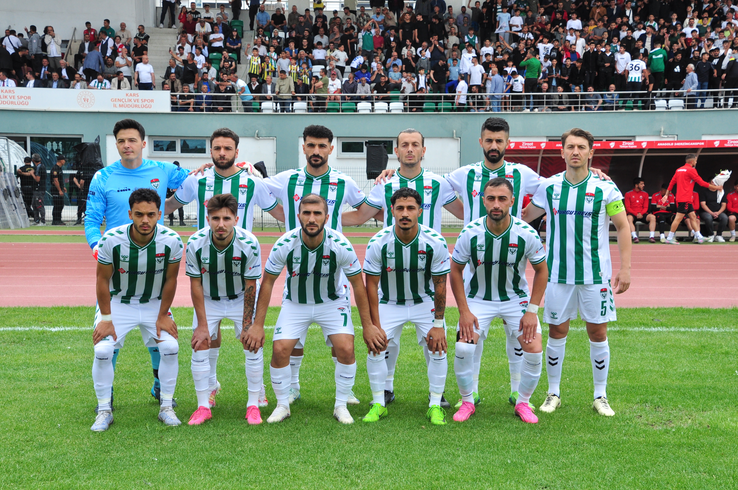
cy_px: 245
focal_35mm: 57
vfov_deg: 23.7
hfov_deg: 35.1
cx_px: 369
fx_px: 1167
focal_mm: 38
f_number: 11
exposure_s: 1/400
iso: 400
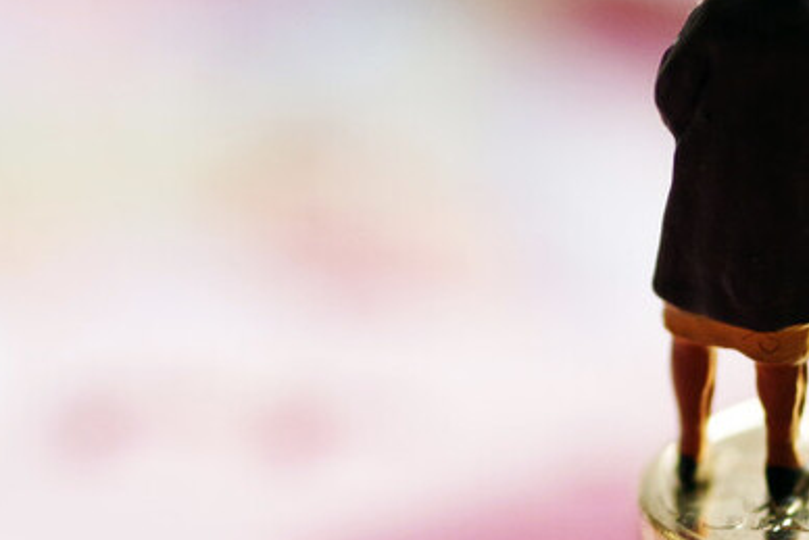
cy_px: 364
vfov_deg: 4.5
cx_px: 859
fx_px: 6946
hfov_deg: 6.6
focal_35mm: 309
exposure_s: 1/125
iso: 1600
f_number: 4.5
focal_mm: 100
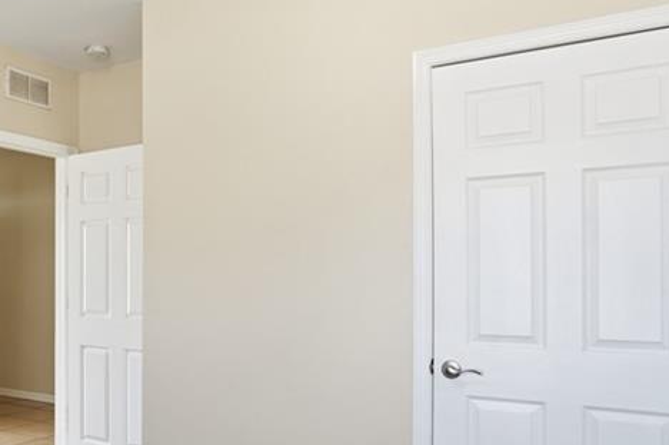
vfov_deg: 37.5
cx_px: 80
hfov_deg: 49.2
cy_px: 281
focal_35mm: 35
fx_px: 650
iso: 400
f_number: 9
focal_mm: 16
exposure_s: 1/60
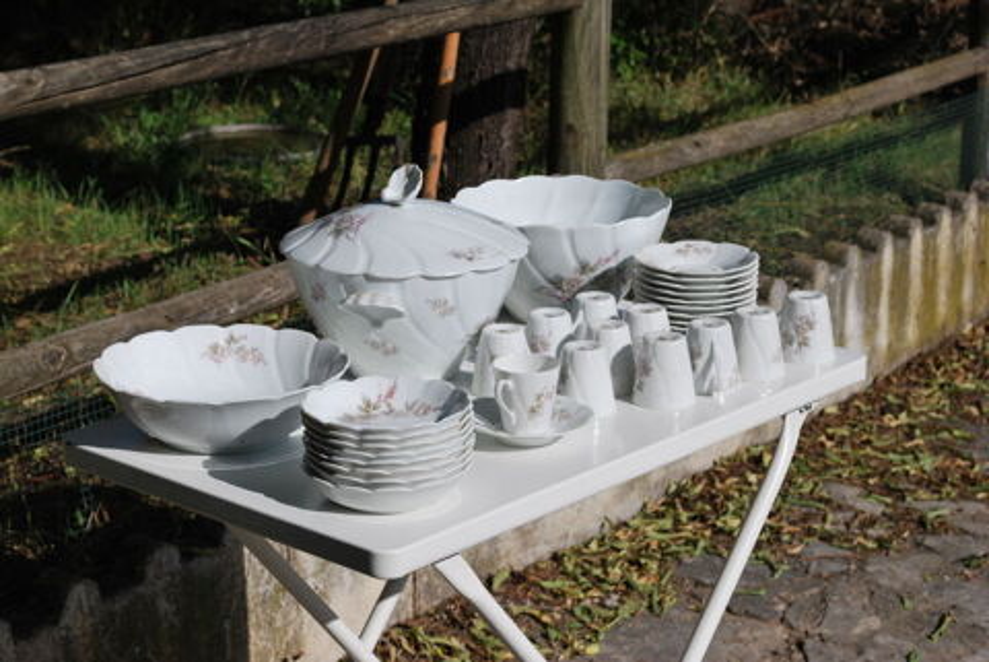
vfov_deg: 16.6
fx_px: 2268
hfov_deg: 24.6
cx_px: 494
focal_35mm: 82
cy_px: 331
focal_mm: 55
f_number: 10
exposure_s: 1/400
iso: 100
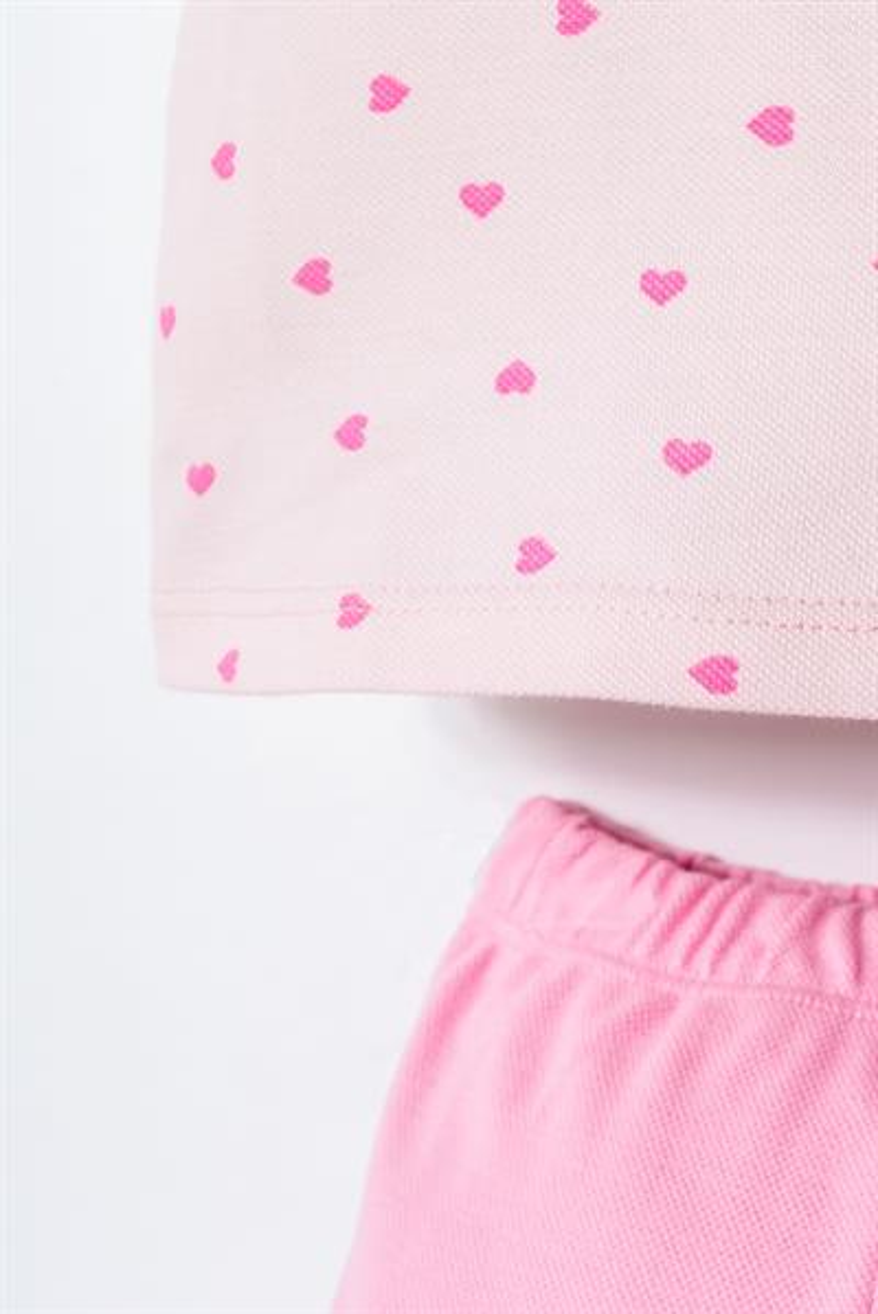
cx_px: 439
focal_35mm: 75
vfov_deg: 27.0
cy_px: 657
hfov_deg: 18.2
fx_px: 2740
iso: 160
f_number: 11
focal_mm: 50
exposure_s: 1/125
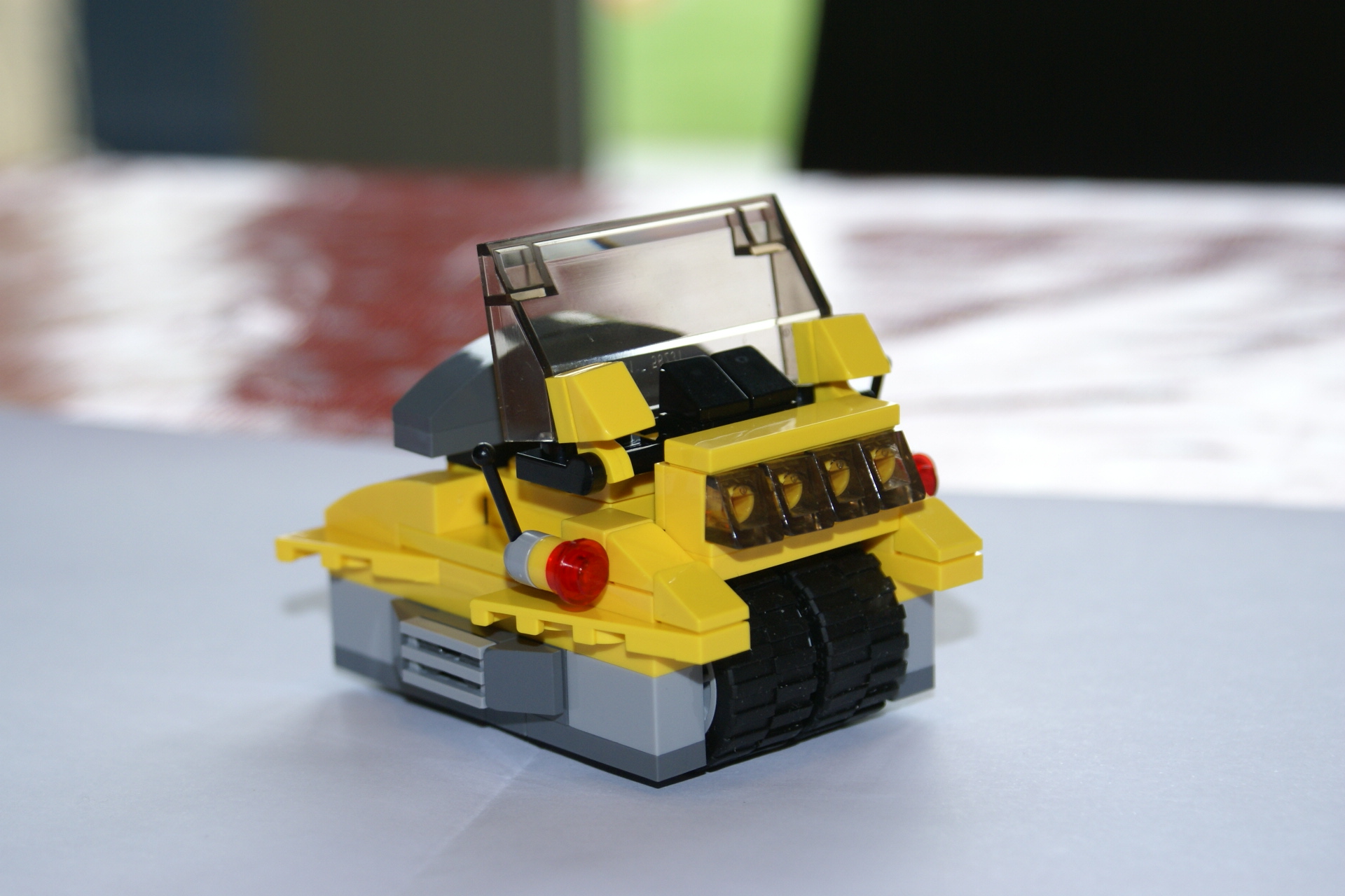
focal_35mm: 82
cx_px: 672
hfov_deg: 24.6
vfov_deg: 16.6
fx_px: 3082
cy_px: 448
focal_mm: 55
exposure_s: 1/125
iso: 400
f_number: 5.6
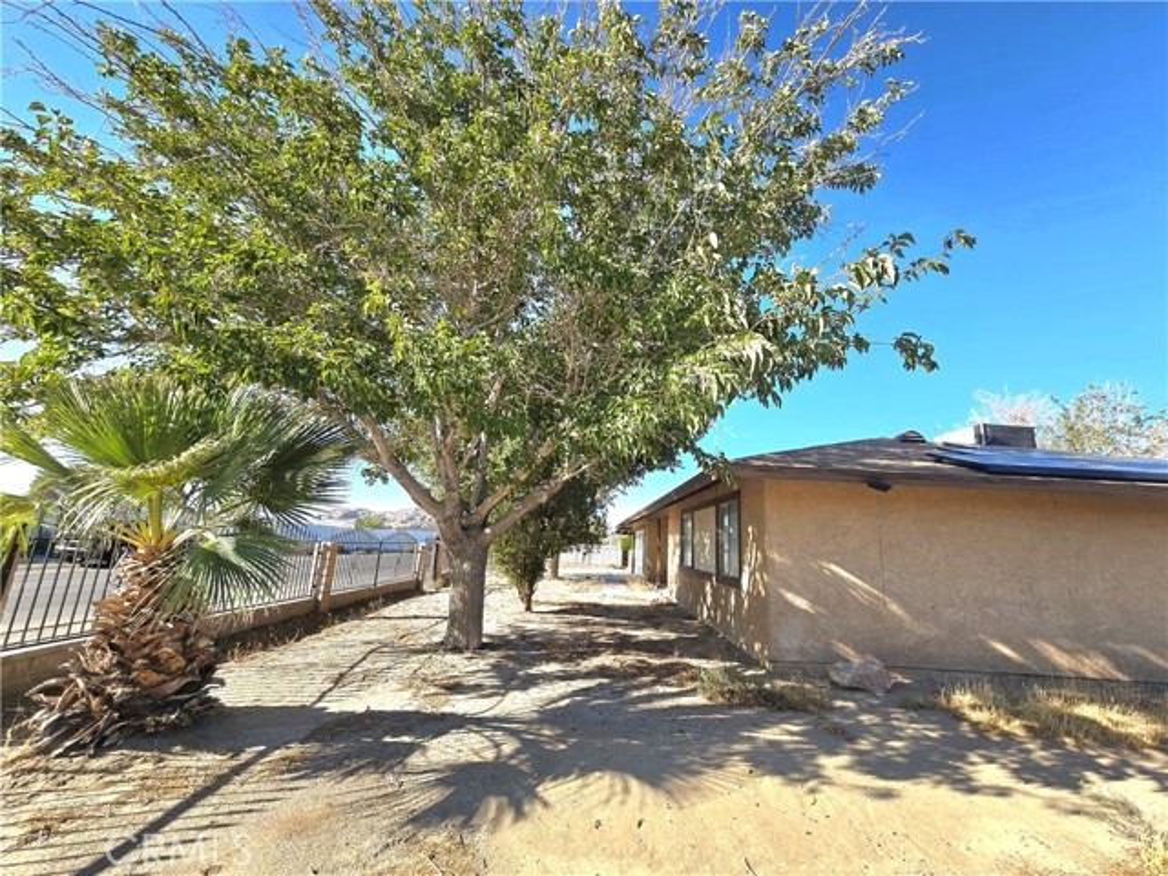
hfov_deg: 106.2
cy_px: 438
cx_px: 584
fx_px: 439
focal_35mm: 13
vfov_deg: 89.9
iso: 50
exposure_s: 1/1429
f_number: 2.2
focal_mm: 2.2
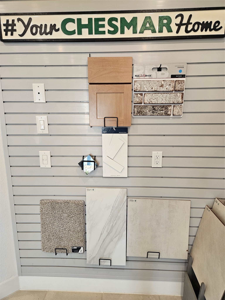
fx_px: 199
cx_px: 112
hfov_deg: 58.9
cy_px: 150
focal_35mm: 23
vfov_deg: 73.9
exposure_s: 1/120
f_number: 1.8
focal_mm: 5.4
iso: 160
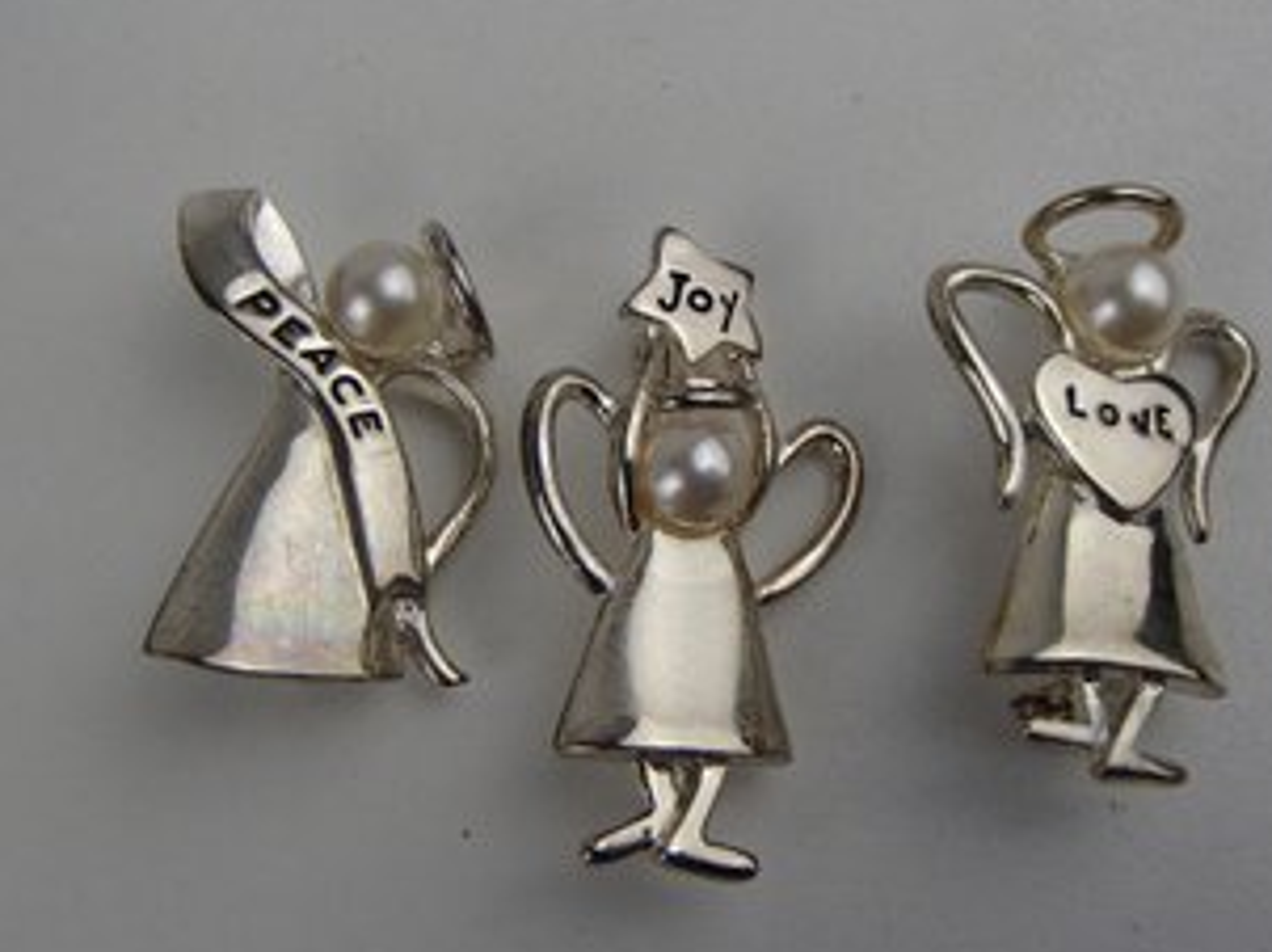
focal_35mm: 42
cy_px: 512
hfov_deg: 44.7
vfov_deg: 34.3
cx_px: 710
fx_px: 1542
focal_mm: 6.64
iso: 125
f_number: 4.7
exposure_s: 1/160
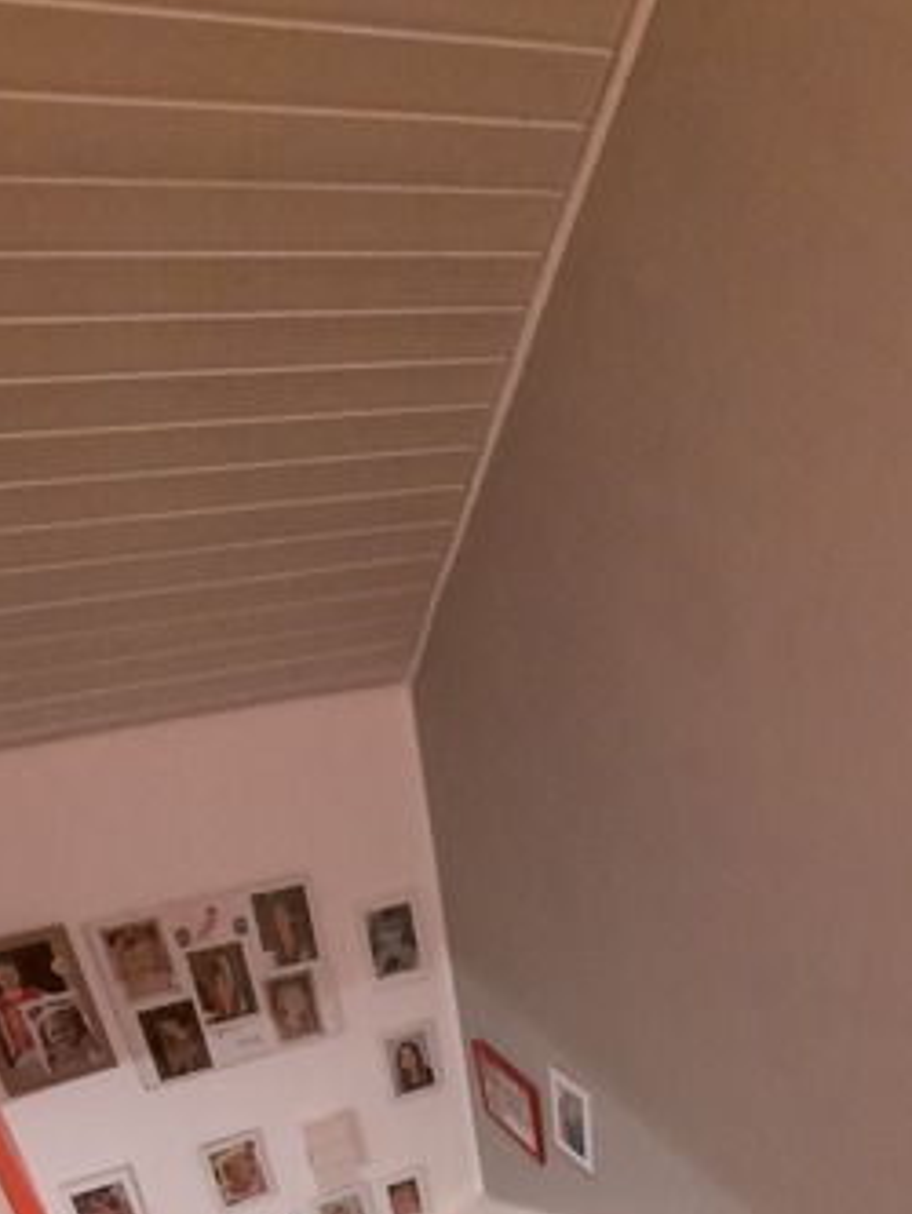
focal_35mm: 30
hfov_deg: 45.1
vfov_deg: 44.4
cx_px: 693
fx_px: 1053
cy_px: 1360
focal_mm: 1.74
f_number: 2.2
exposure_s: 1/14
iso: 800
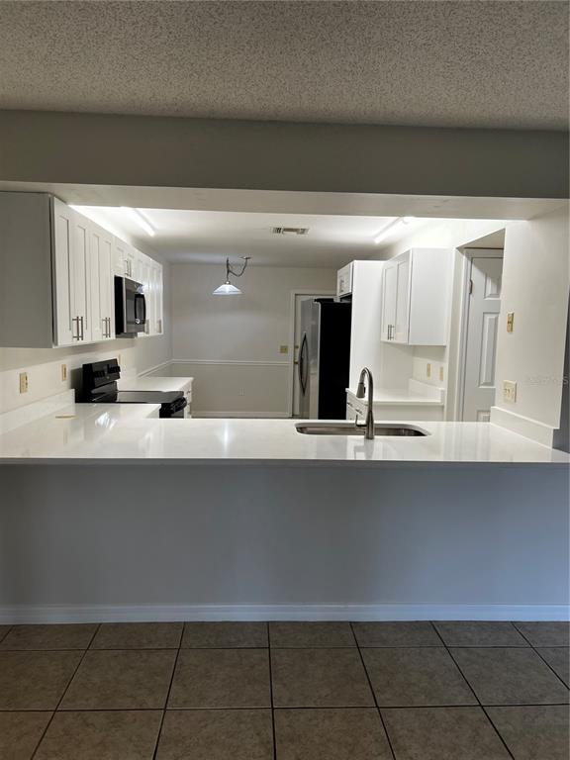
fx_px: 571
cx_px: 285
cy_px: 380
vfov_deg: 67.3
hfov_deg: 53.1
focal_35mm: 26
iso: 40
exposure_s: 1/120
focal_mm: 5.7
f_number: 1.5
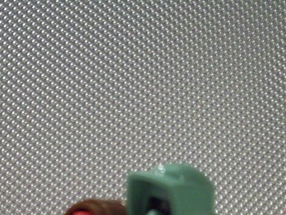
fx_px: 735
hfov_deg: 21.9
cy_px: 253
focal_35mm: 89
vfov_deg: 16.0
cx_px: 92
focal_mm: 6.2
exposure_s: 1/8
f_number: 2.8
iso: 200
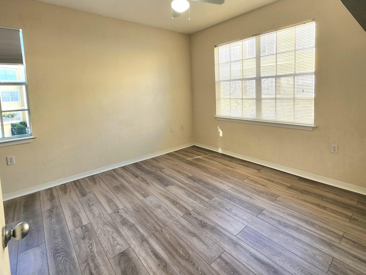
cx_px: 187
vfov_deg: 77.0
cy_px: 106
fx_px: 169
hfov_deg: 94.5
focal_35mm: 16
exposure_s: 1/120
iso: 64
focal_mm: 2.2
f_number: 2.2
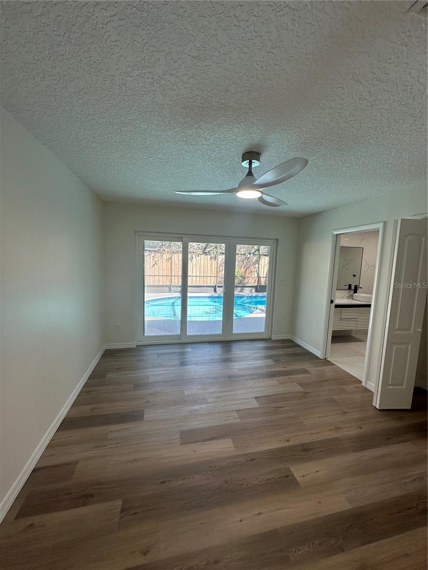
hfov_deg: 85.7
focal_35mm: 14
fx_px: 231
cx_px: 214
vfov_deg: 102.1
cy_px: 285
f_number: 2.2
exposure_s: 1/120
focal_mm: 2.22
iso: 64
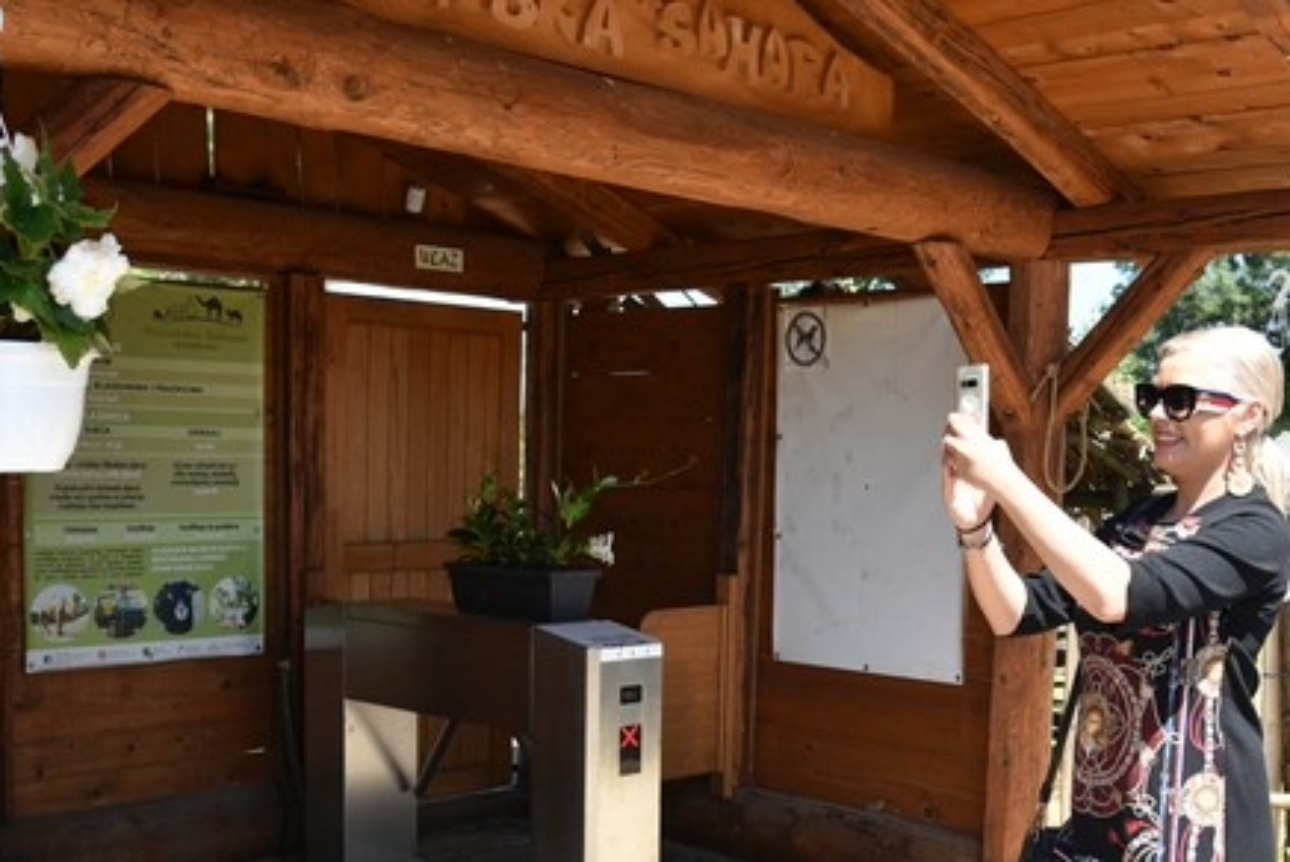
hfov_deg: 43.2
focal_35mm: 45
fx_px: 1614
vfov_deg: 29.7
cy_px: 571
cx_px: 812
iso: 200
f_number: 4
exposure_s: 1/640
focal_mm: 24
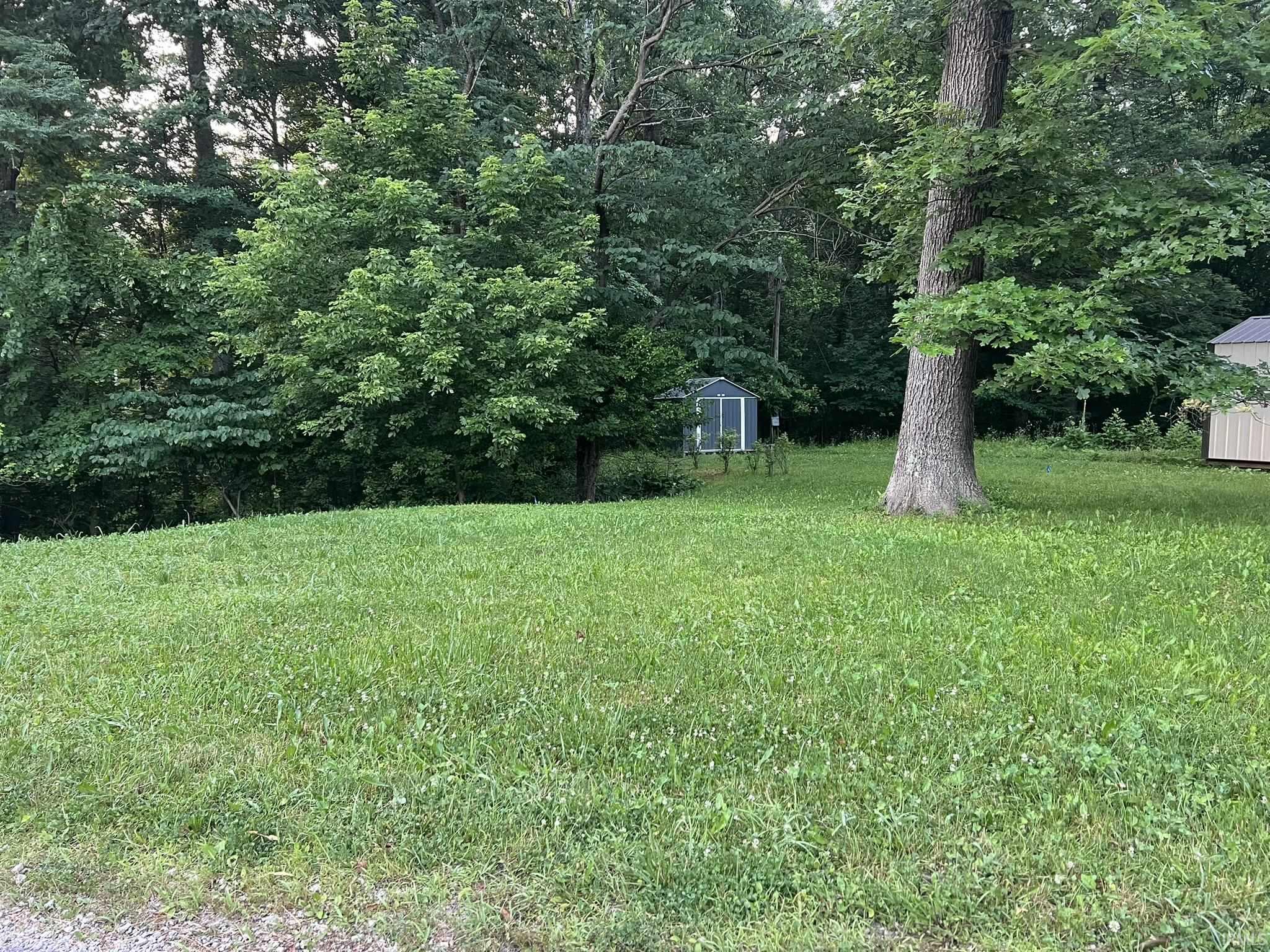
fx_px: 954
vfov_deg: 53.1
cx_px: 635
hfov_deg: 67.3
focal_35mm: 26
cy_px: 476
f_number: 1.5
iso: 160
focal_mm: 5.7
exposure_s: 1/60
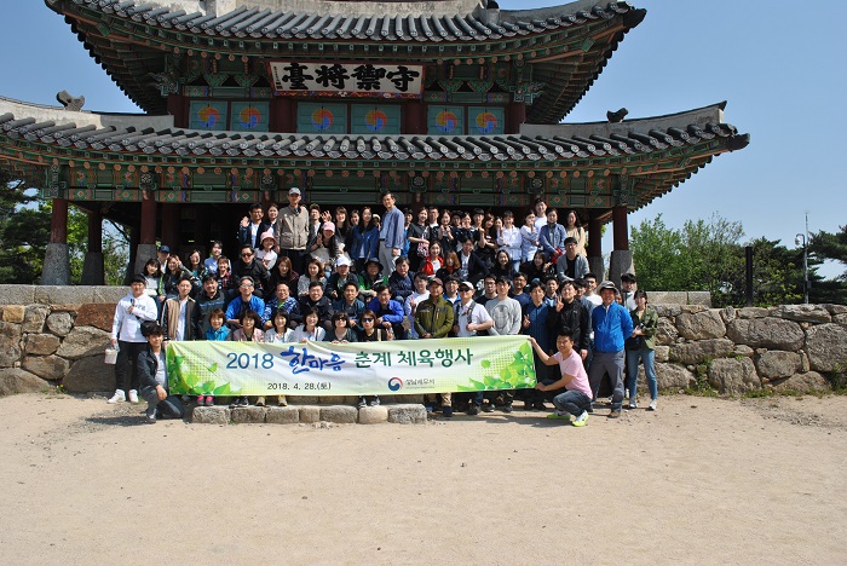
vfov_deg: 43.7
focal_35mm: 30
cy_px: 283
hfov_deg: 61.9
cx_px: 424
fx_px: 706
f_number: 9
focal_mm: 20
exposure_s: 1/320
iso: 100
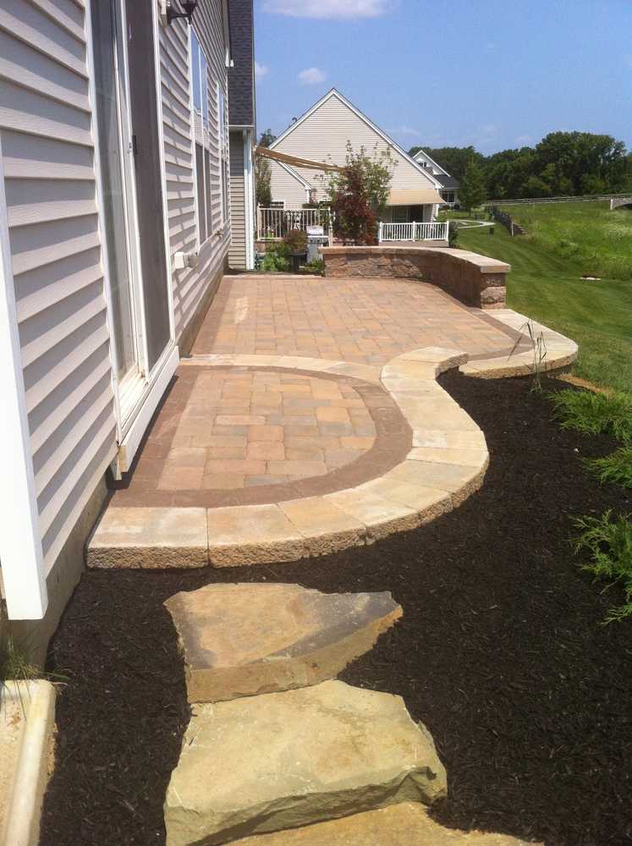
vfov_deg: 52.7
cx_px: 316
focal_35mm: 35
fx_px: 854
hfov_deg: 40.6
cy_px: 423
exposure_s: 1/2011
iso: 80
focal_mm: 3.85
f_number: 2.8
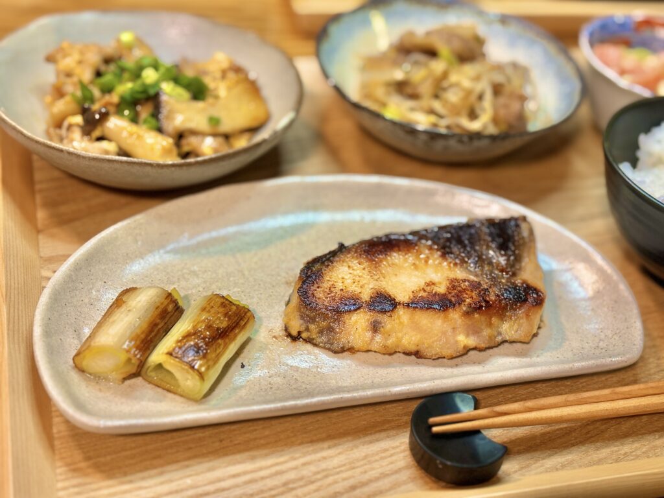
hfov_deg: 36.8
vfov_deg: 28.0
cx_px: 332
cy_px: 249
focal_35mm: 52
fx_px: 997
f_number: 1.6
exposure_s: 1/60
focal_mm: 5.96
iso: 80
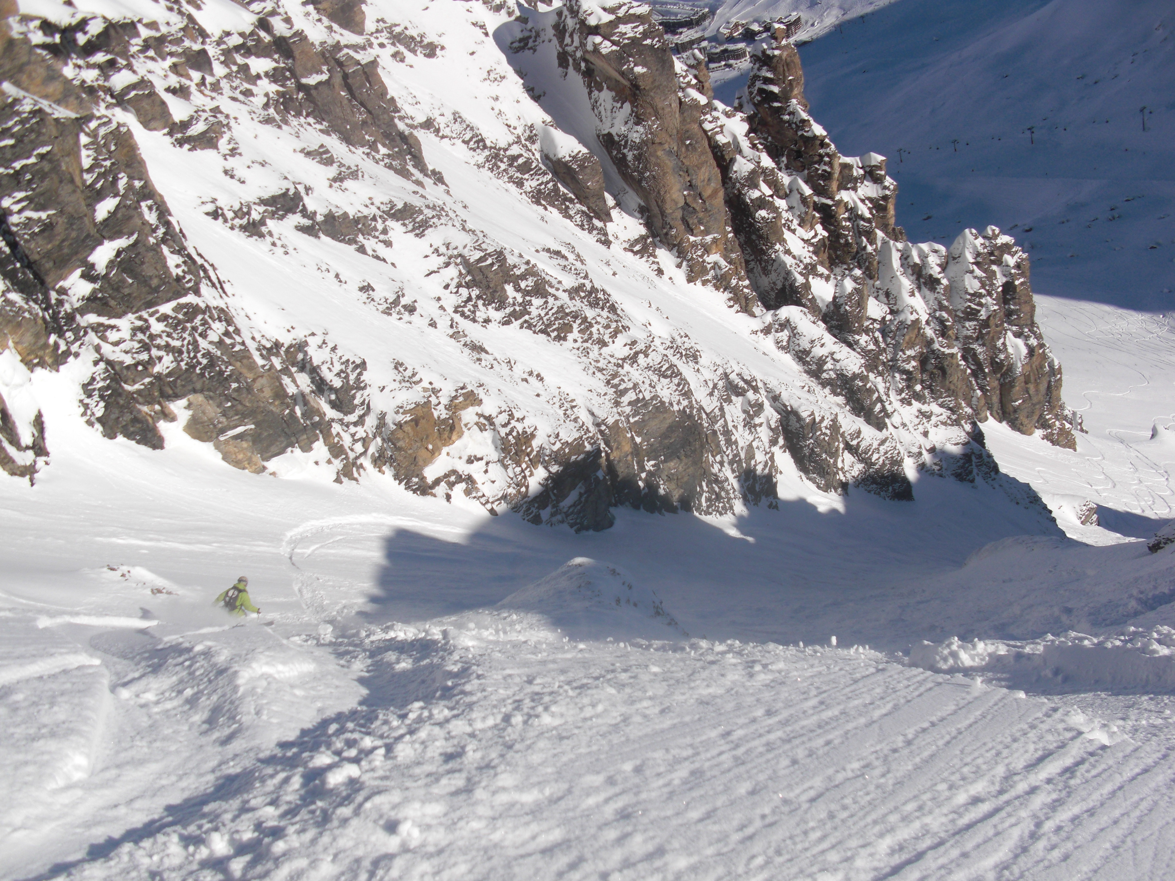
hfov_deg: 51.4
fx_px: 1222
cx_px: 588
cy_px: 440
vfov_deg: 39.7
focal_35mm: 36
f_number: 7.9
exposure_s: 1/320
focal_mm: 6.3
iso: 50
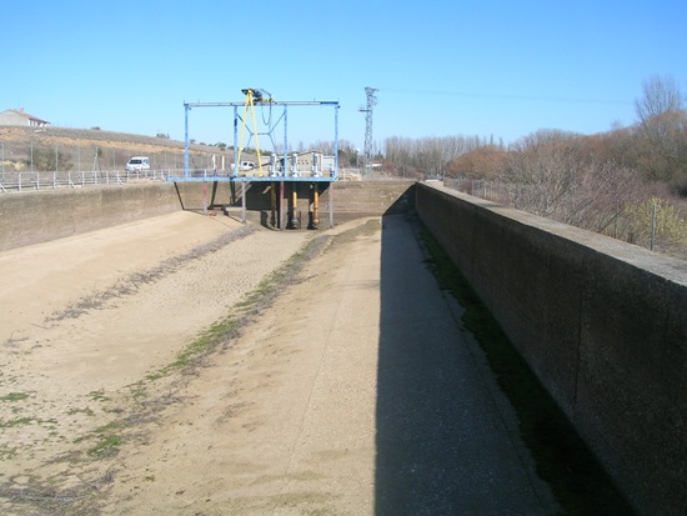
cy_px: 258
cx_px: 344
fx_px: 695
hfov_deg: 52.6
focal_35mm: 35
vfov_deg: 40.7
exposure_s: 1/366
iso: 50
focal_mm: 5.4
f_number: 4.8
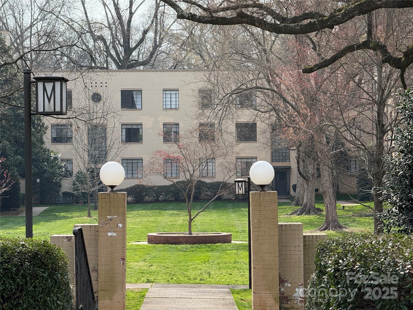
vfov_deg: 12.3
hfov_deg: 16.4
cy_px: 155
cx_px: 206
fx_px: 1432
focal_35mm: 120
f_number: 2.8
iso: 64
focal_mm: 15.66
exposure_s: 1/450
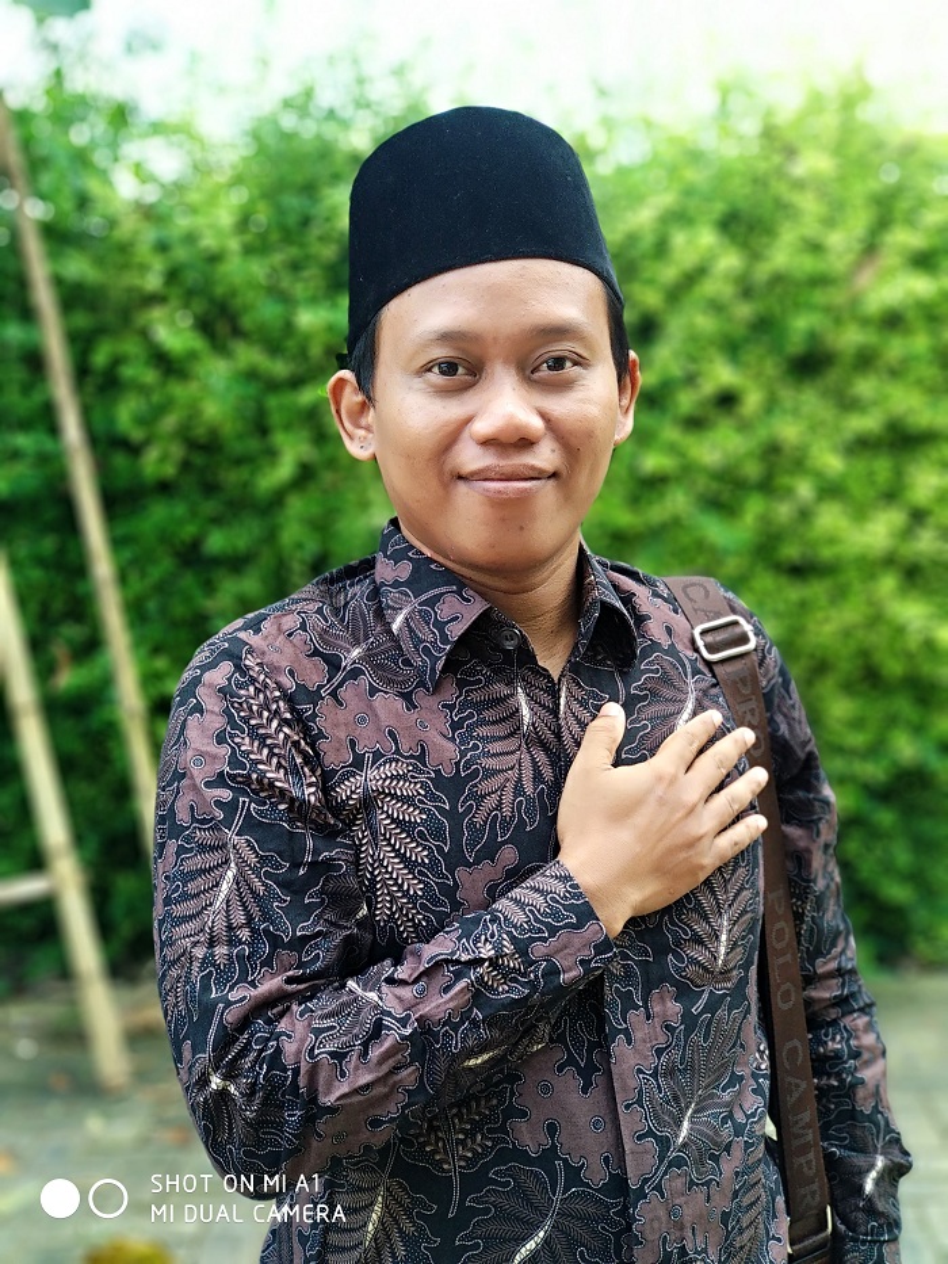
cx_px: 474
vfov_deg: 36.8
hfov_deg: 28.0
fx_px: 1898
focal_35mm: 52
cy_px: 632
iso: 160
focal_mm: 5.99
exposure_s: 1/120
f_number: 2.6
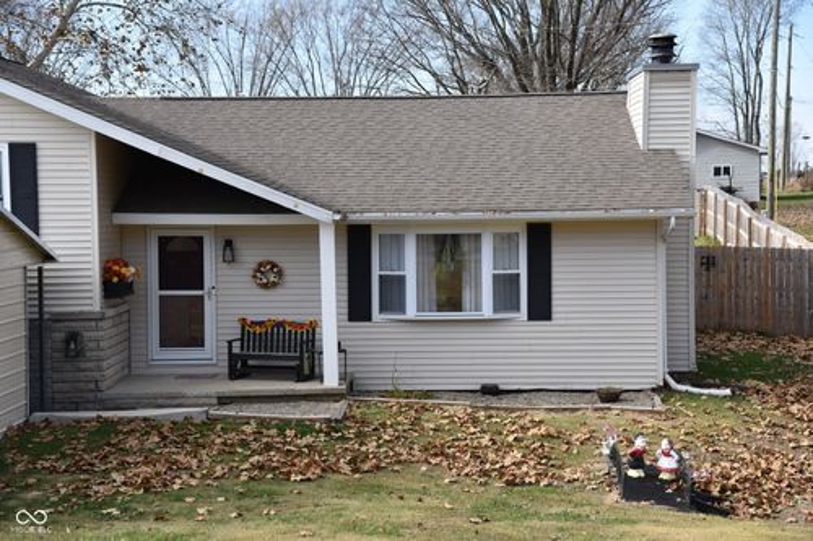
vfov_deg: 20.6
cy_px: 270
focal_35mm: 66
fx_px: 1490
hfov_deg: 30.5
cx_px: 406
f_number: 7.1
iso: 500
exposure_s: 1/800
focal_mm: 66
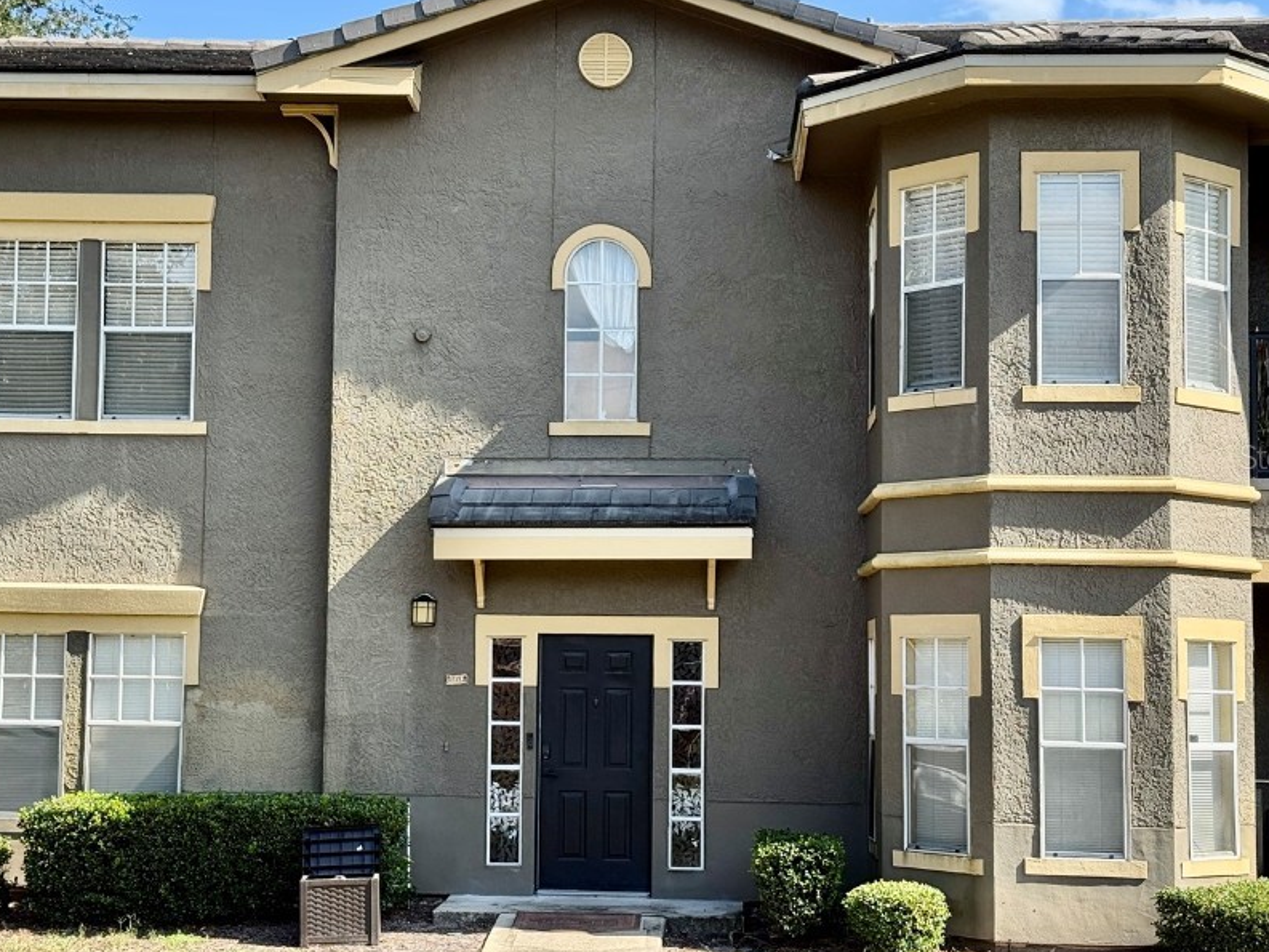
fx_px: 2273
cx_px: 571
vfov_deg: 23.7
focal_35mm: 62
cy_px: 456
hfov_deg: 31.2
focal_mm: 6.76
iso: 80
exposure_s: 1/1403
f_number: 1.78
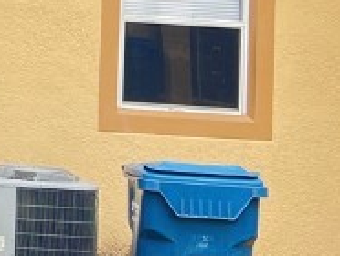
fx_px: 1406
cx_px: -287
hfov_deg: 12.5
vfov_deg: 10.2
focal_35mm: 143
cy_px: -90
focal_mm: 5.7
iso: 50
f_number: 1.5
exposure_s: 1/236
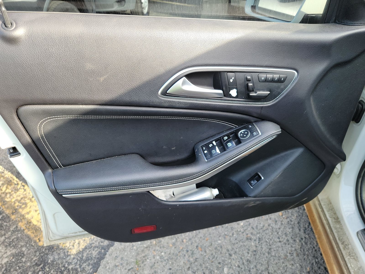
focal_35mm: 24
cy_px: 137
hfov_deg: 71.6
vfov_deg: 56.8
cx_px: 182
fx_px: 253
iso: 77
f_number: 1.8
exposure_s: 1/119
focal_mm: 6.7
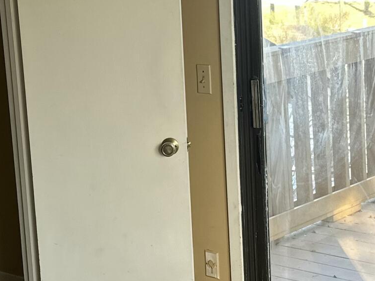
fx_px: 1029
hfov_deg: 20.7
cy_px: 151
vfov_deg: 15.6
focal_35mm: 95
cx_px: 185
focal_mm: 6.86
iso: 64
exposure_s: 1/121
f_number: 1.78
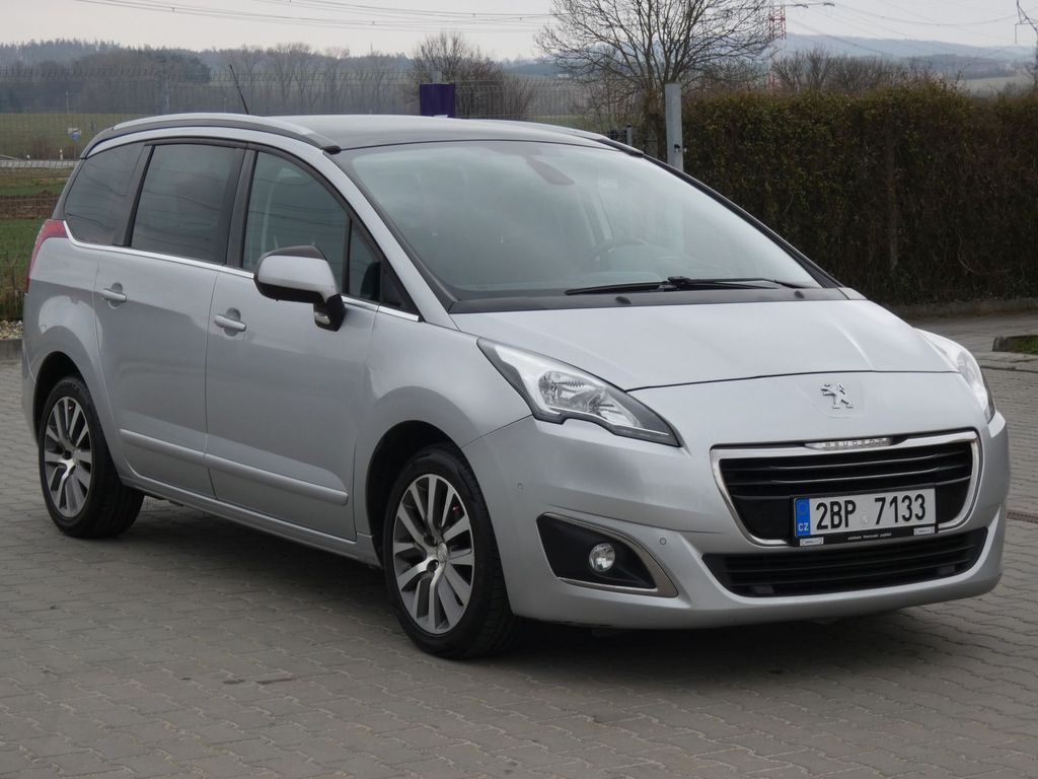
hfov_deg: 24.7
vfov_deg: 18.7
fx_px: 2369
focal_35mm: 79
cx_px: 519
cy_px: 390
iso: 80
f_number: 5
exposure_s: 1/160
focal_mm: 14.1
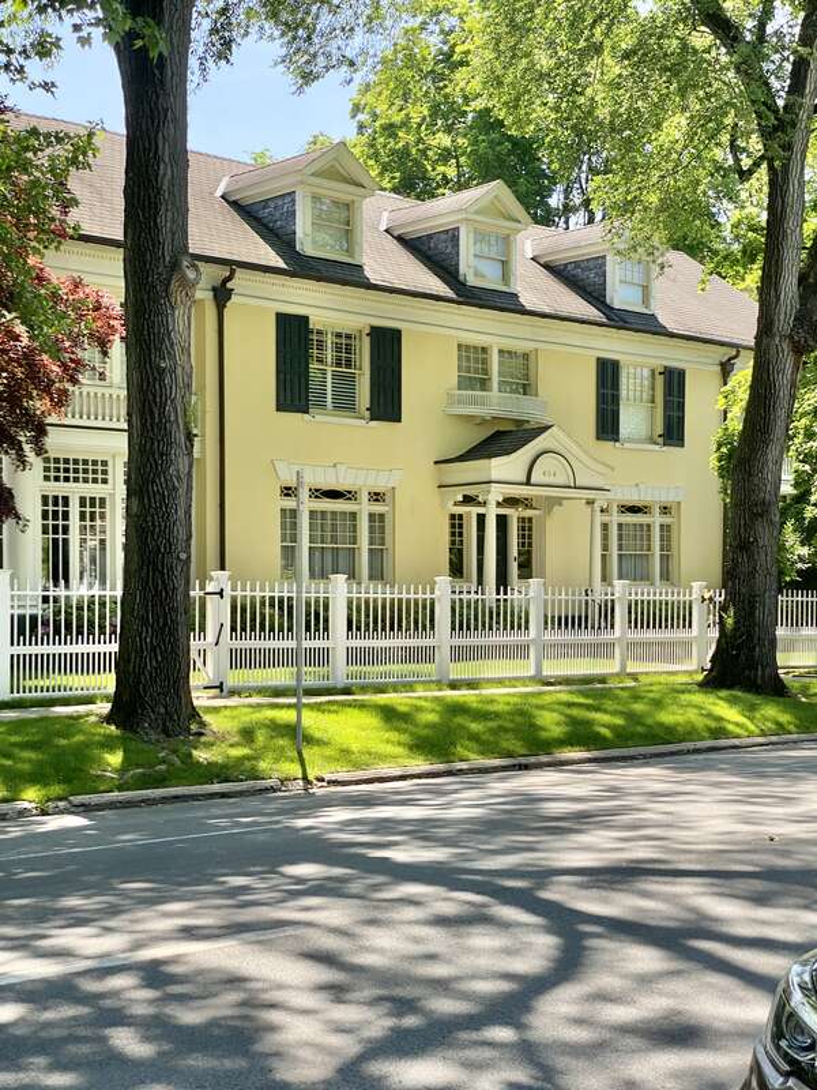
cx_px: 408
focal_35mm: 52
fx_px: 1636
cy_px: 545
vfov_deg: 36.8
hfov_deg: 28.0
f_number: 2
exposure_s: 1/320
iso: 20
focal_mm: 6
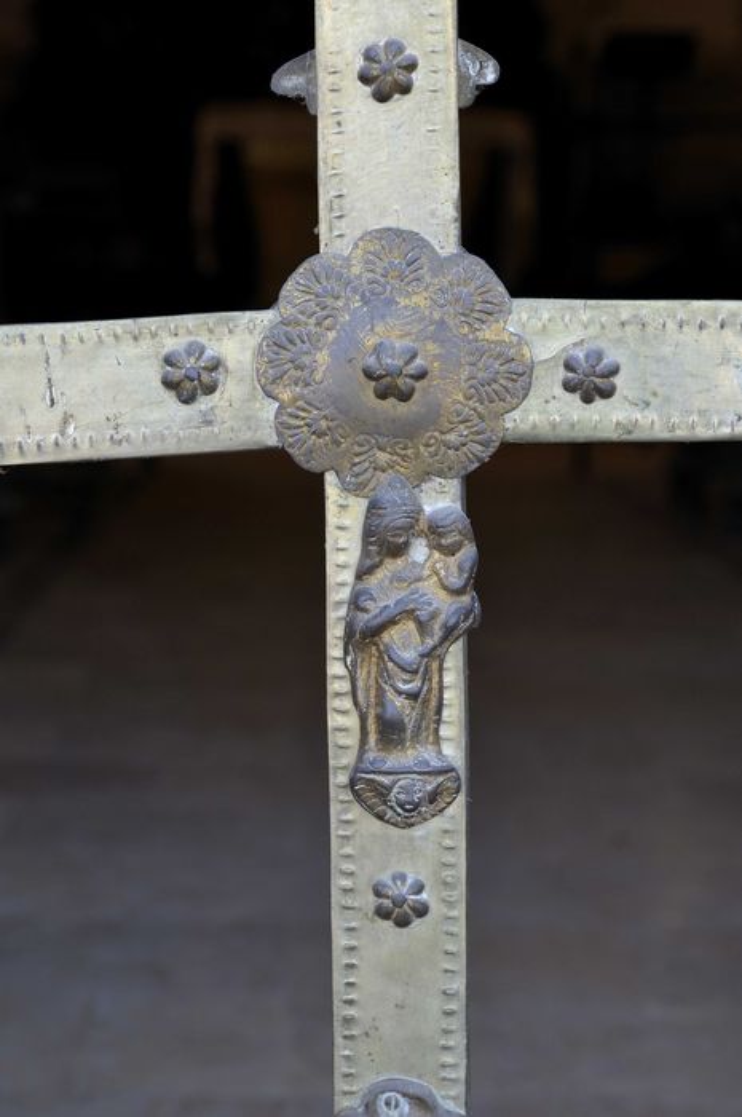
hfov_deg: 13.4
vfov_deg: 20.0
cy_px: 558
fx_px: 3161
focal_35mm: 102
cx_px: 371
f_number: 8
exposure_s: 1/25
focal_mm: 68
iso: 200
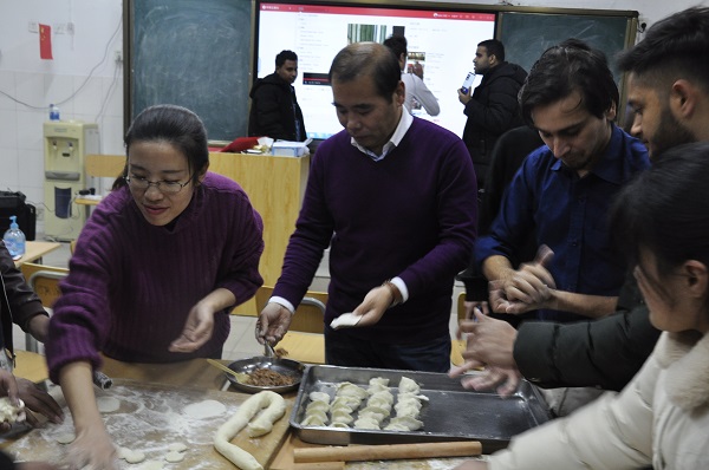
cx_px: 354
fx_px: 767
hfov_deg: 49.6
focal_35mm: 39
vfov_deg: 34.1
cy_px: 235
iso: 800
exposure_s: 1/20
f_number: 6.3
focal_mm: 26
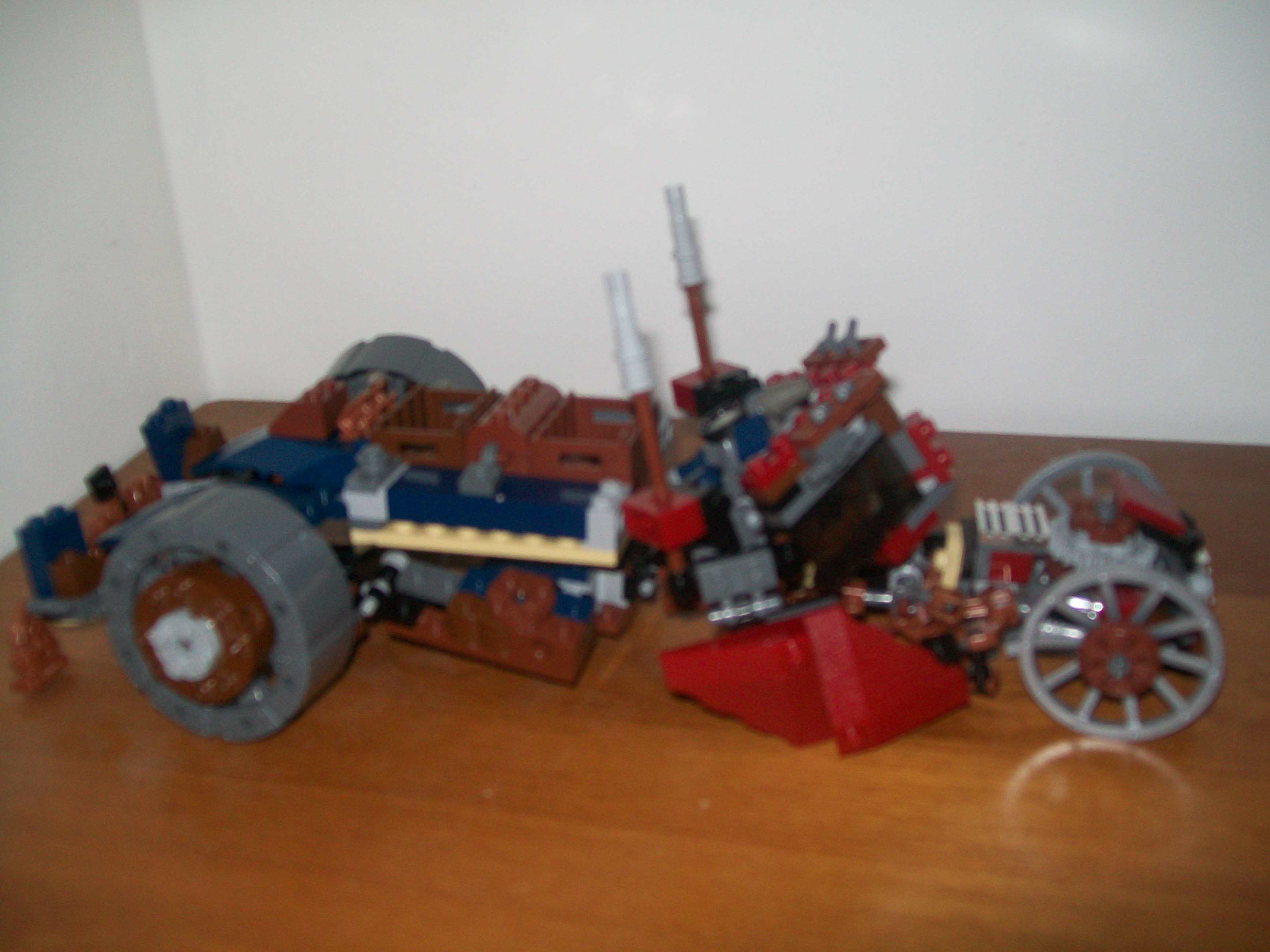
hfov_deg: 51.4
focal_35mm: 36
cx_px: 635
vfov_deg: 39.7
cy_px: 476
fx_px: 1321
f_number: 2.7
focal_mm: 6
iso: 64
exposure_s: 1/60
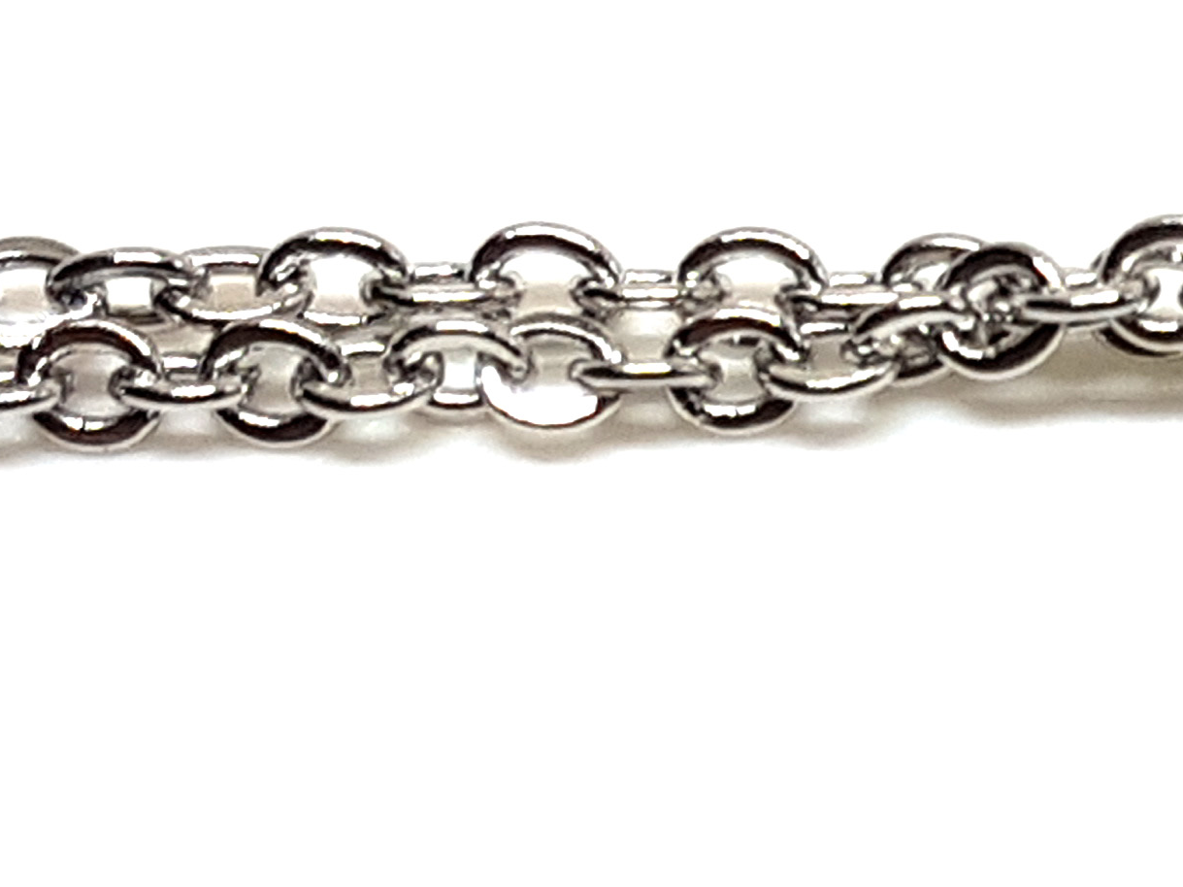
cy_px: 1251
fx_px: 2939
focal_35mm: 86
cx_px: 1432
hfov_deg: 21.1
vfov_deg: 16.0
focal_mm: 4.2
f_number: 1.7
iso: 40
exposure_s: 1/165
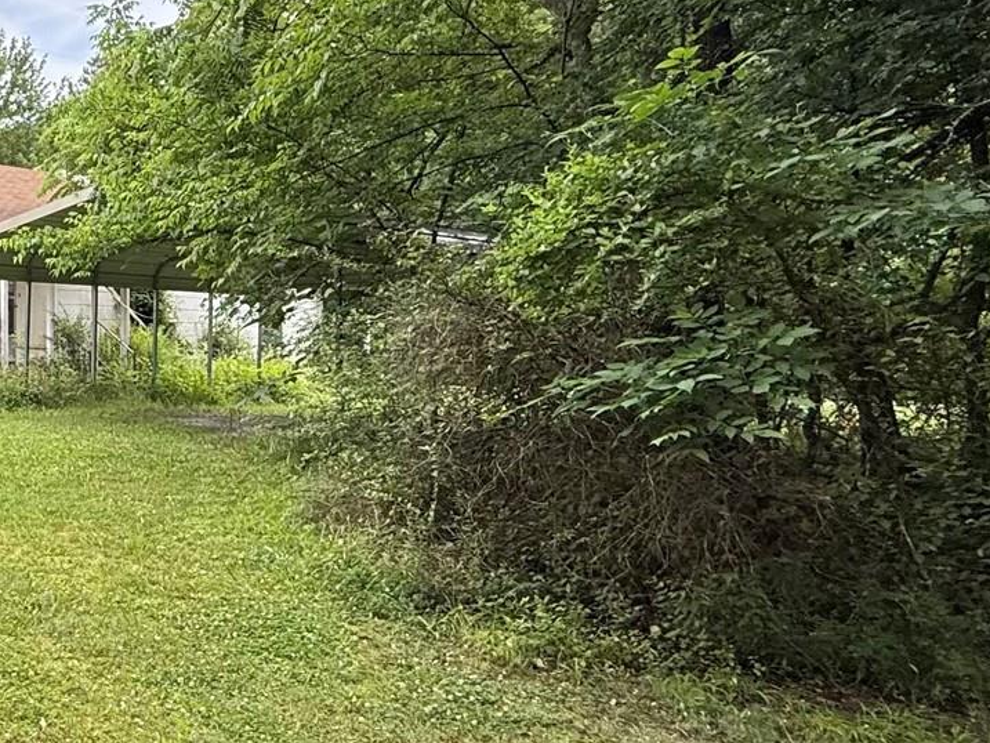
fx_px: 1144
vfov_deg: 35.9
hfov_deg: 37.8
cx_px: -134
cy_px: 326
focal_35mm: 40
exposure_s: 1/388
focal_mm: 2.22
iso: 50
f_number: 2.2
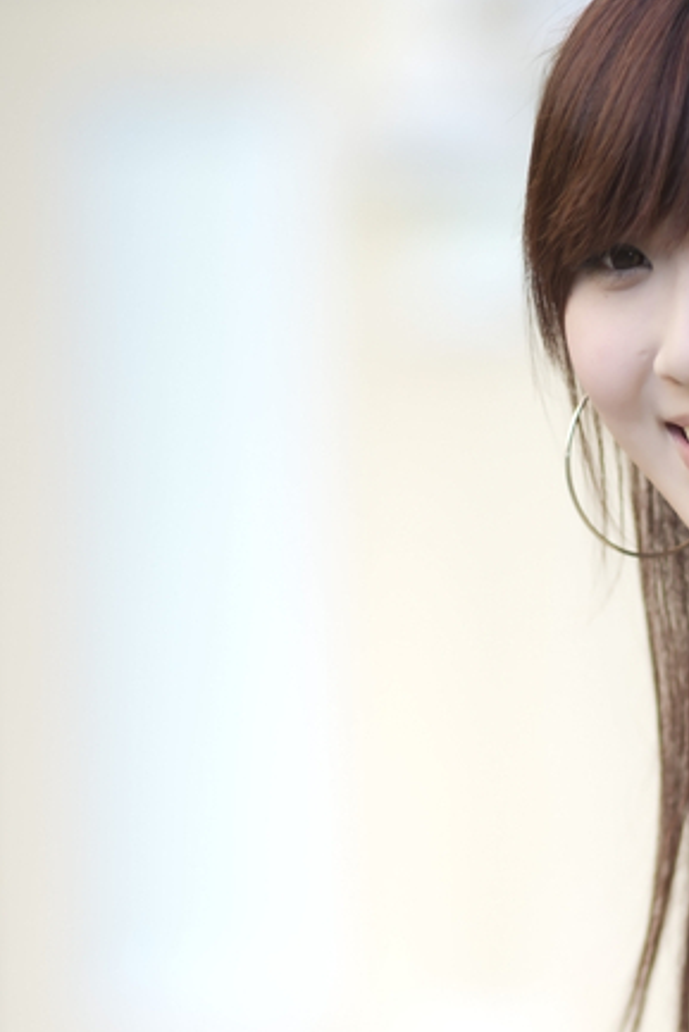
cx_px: 793
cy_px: 970
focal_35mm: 319
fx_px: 9150
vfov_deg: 6.4
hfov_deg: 4.3
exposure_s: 1/125
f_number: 1.8
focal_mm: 135
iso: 100
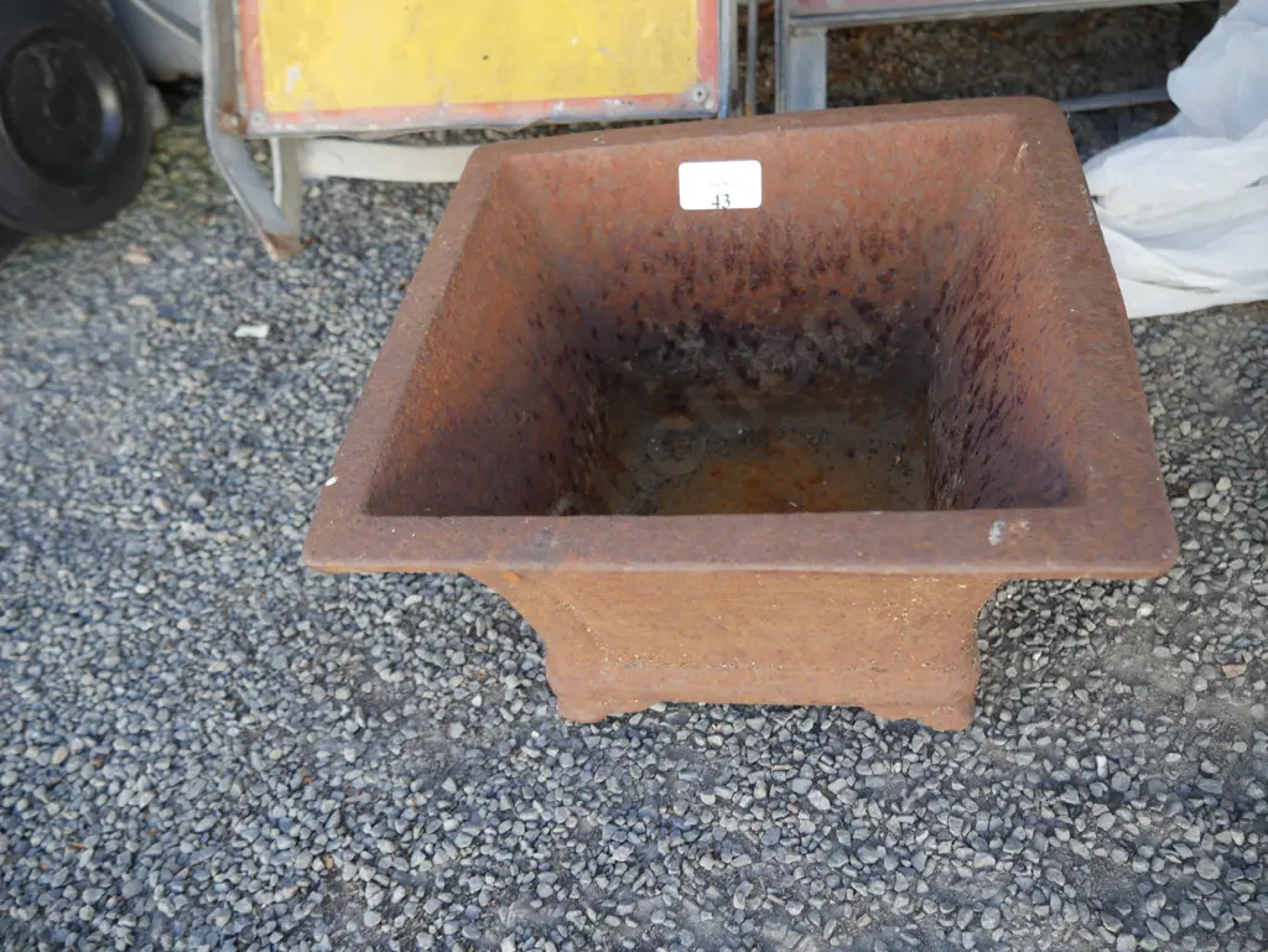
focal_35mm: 28
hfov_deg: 63.4
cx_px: 634
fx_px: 1026
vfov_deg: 49.8
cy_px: 476
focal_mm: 14
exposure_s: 1/125
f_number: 3.5
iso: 200
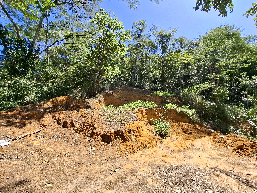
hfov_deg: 106.2
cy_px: 96
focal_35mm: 13
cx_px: 128
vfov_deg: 89.9
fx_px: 97
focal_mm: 1.74
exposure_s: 1/576
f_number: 2.2
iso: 40
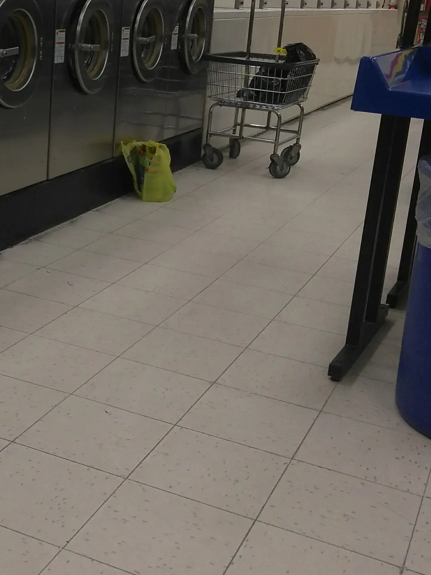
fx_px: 697
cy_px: 238
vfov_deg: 44.6
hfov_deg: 33.6
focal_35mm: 42
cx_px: 101
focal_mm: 3.46
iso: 136
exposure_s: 1/60
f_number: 2.2
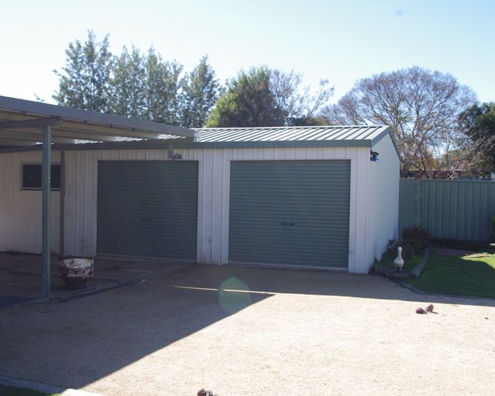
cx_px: 203
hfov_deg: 41.0
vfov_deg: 33.4
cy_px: 199
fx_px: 659
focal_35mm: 45
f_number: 8
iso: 400
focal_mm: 26.25
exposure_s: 1/400
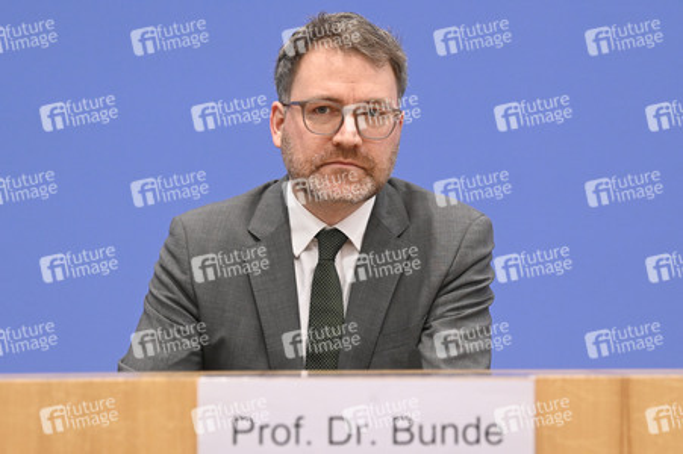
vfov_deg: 16.0
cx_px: 342
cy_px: 227
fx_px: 1611
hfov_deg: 23.9
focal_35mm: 85
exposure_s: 1/500
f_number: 5.6
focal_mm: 85
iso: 5000
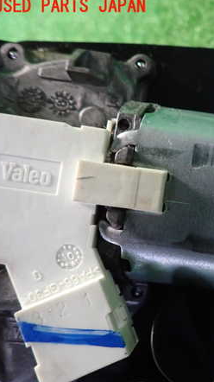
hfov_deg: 28.4
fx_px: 374
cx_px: 248
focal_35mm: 37
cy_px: 190
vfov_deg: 54.0
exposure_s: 1/30
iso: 640
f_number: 2
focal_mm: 4.5
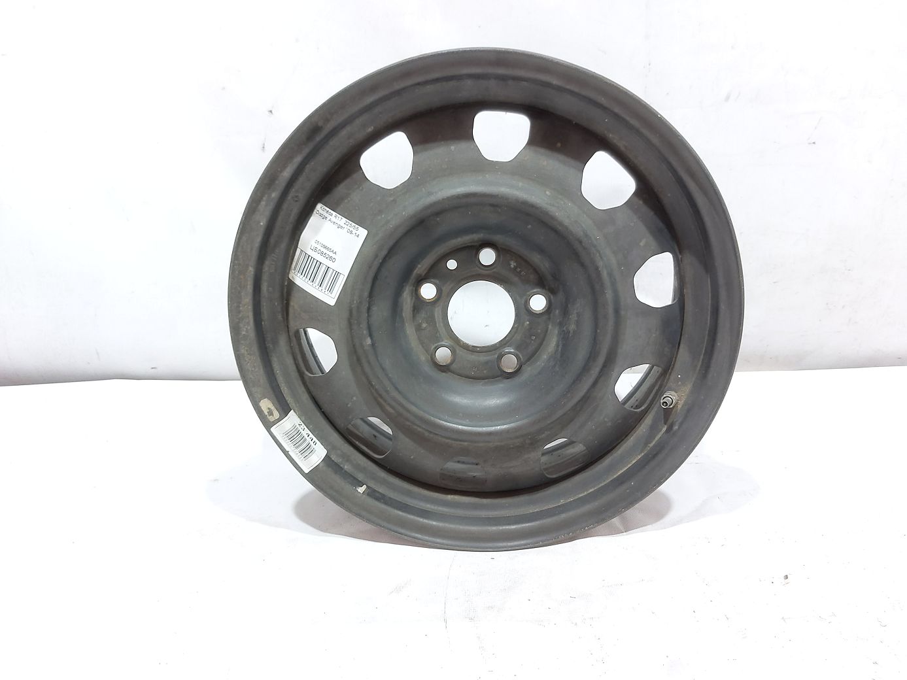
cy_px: 340
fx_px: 629
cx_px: 454
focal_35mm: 24
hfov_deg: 71.6
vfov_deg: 56.8
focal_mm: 5.23
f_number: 1.8
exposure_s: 1/20
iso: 500
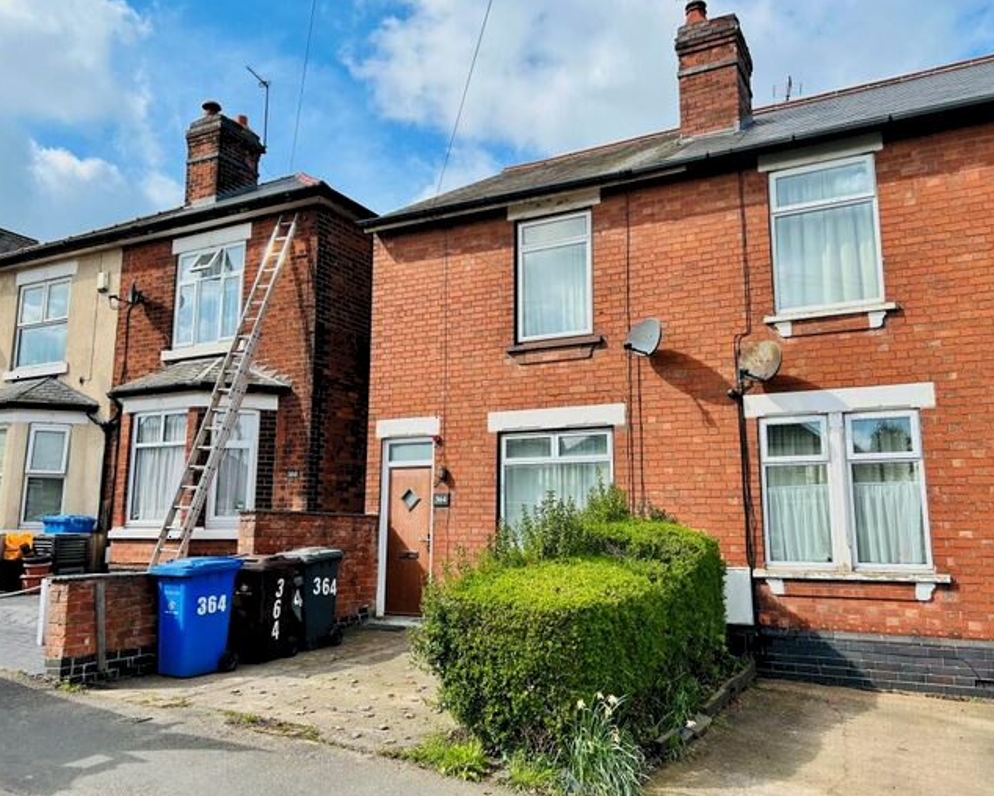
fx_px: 824
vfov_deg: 51.6
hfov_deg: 62.2
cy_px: 396
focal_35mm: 28
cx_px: 516
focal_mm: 5.7
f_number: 1.5
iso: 50
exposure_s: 1/3165
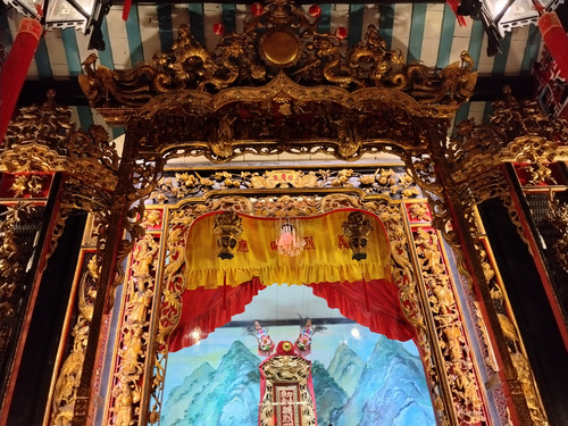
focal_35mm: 29
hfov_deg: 61.7
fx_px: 476
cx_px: 284
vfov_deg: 48.2
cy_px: 213
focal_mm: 4.22
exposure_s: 1/25
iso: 200
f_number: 1.8
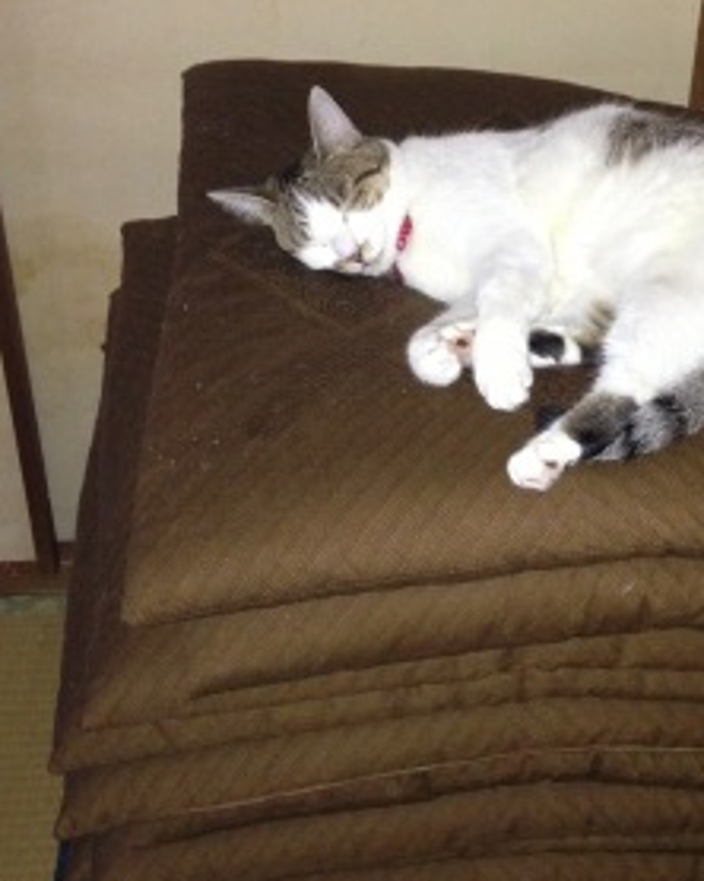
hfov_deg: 25.9
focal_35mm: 58
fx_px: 1512
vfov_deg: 32.5
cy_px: 453
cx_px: 518
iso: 250
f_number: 2.4
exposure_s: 1/16
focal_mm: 4.13
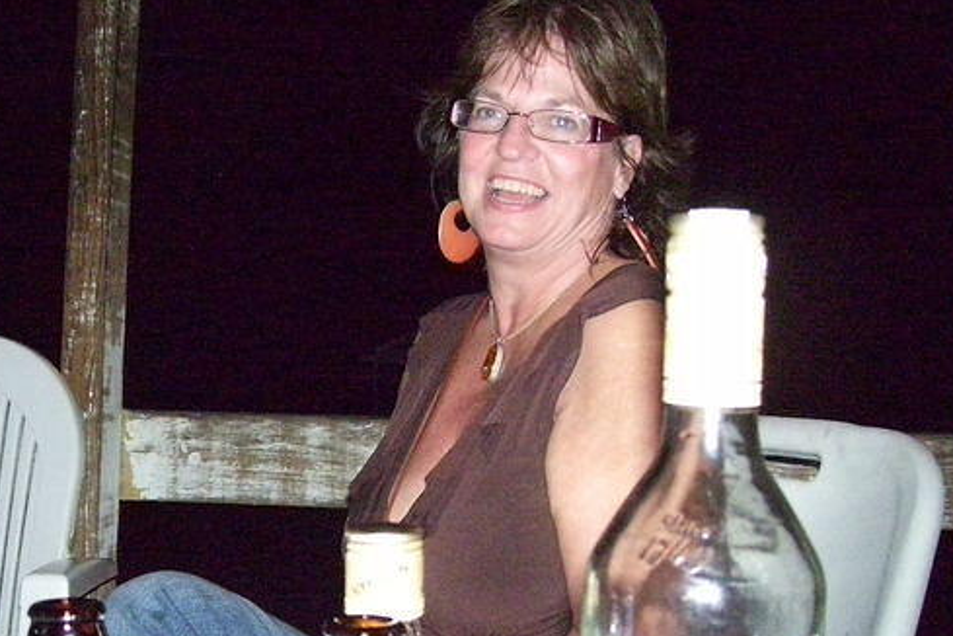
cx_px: 347
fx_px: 1297
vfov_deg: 27.5
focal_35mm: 49
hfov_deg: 40.0
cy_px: 375
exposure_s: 1/60
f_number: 2.7
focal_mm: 6
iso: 1250
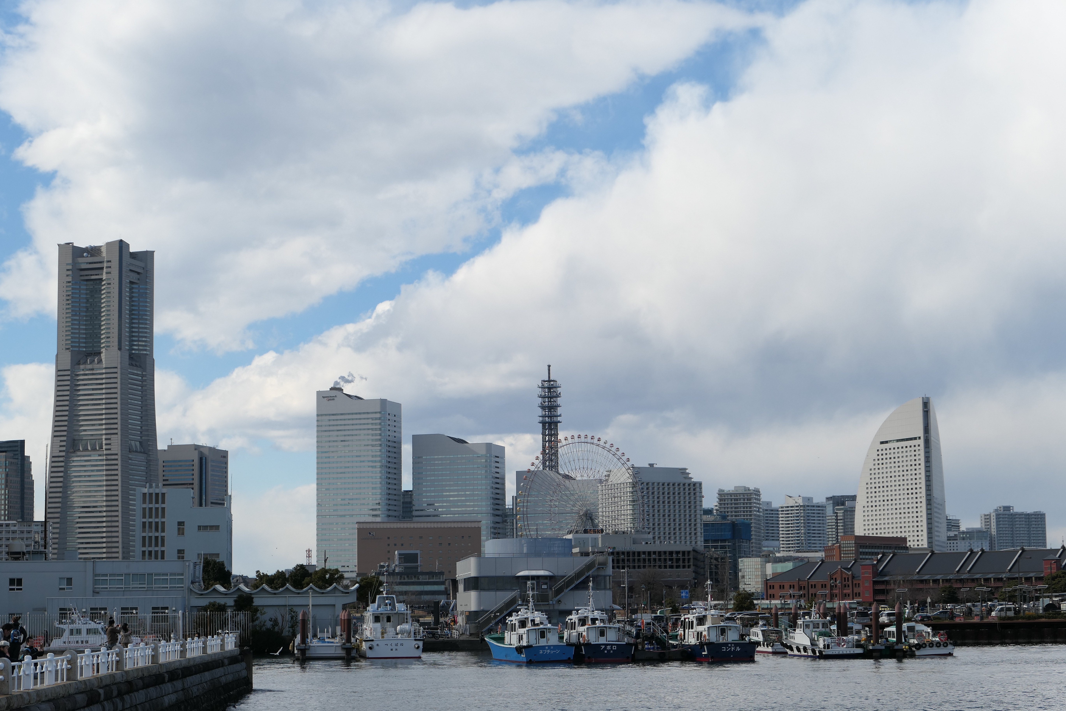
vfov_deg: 18.9
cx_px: 533
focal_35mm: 72
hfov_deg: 28.1
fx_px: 2132
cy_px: 356
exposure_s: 1/640
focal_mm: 26.4
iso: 125
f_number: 5.6
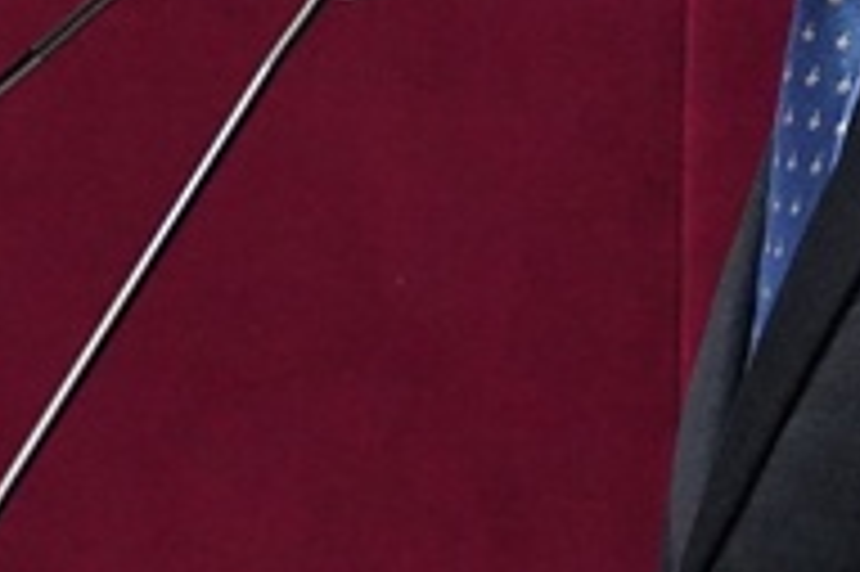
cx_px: 653
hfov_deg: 1.2
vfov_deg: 0.8
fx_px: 41706
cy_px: 50
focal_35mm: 1747
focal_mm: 247
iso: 6400
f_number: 6.3
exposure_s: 1/250
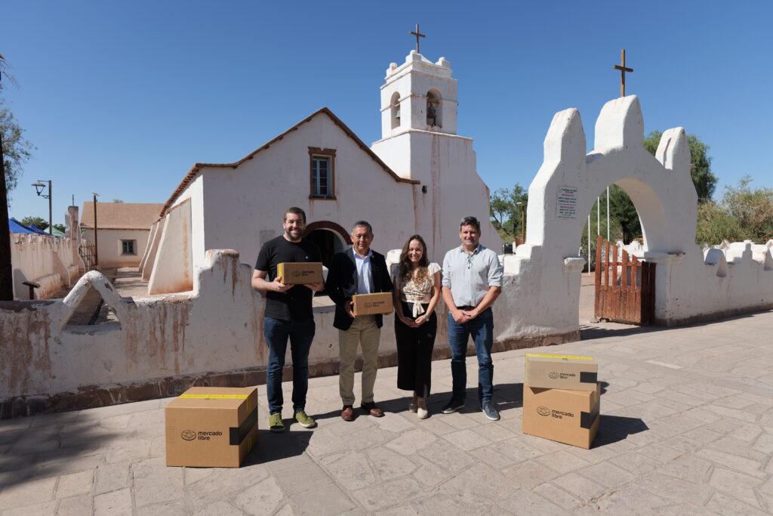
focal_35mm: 20
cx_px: 386
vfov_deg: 61.9
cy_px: 258
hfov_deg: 84.0
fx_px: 429
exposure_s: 1/800
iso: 100
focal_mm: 20
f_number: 5
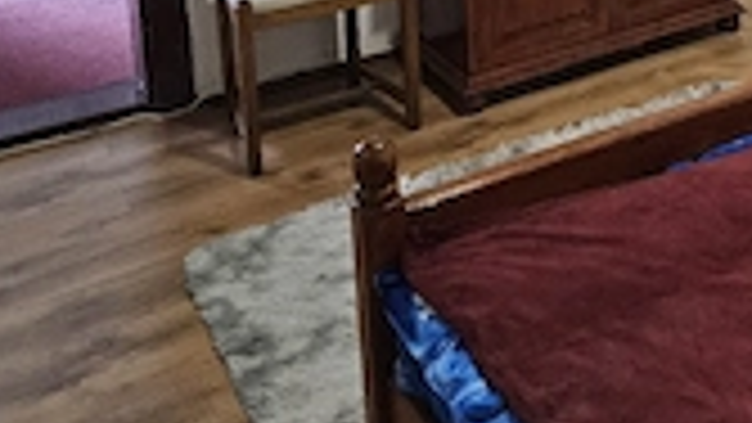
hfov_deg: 33.4
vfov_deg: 17.6
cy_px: -243
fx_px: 1197
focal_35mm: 60
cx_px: 653
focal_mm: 5.4
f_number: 1.8
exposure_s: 1/50.3
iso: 640
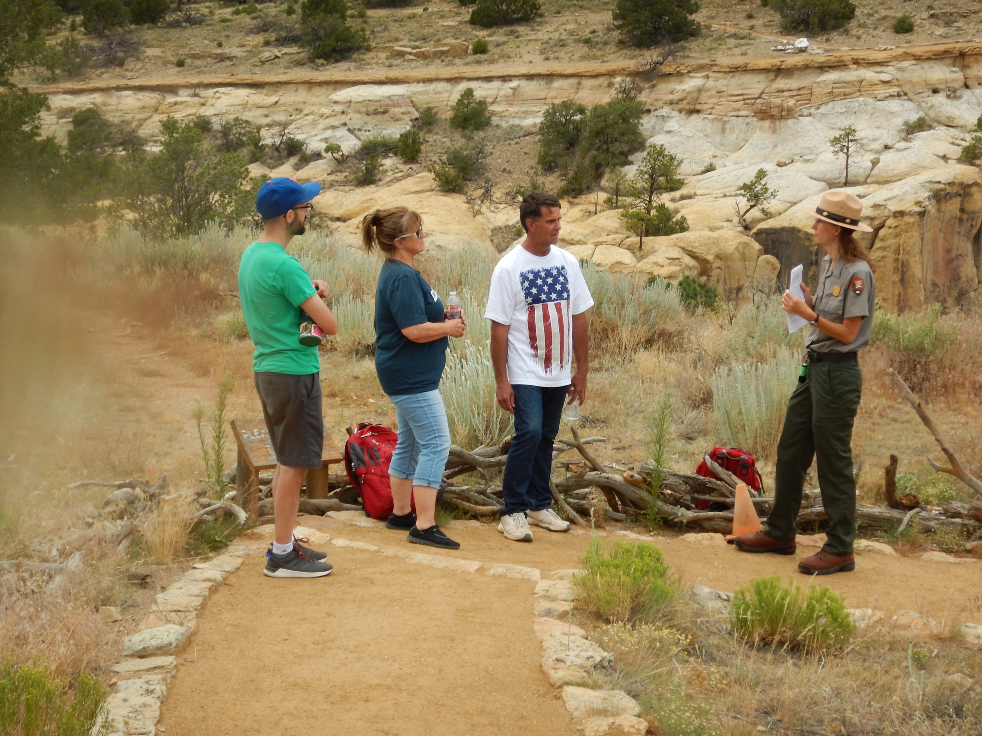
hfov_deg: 27.0
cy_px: 368
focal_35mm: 72
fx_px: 2043
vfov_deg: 20.4
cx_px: 491
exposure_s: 1/160
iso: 125
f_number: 4.5
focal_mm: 13
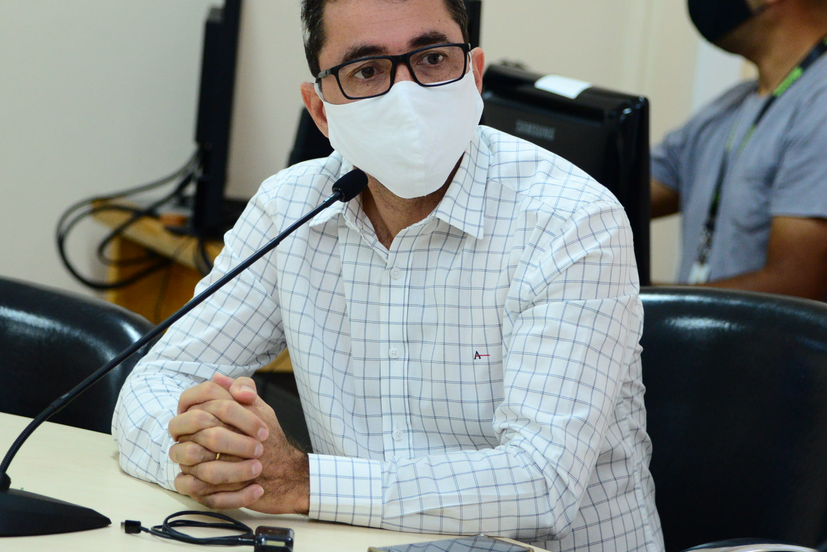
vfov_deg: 8.9
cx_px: 390
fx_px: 3539
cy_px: 256
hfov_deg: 13.3
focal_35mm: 154
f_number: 4
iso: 2500
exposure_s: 1/160
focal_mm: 105
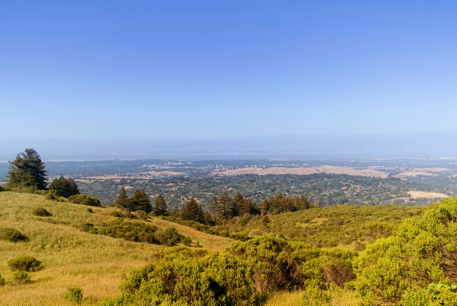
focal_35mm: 37
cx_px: 231
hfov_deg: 51.8
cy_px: 154
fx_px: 470
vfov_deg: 36.0
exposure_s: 1/160
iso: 200
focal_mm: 24
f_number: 16
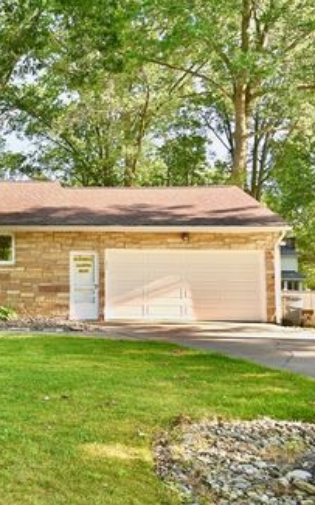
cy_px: 249
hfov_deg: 24.7
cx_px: -65
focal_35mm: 47
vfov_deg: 42.7
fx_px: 646
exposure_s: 1/160
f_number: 6.3
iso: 400
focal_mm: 30
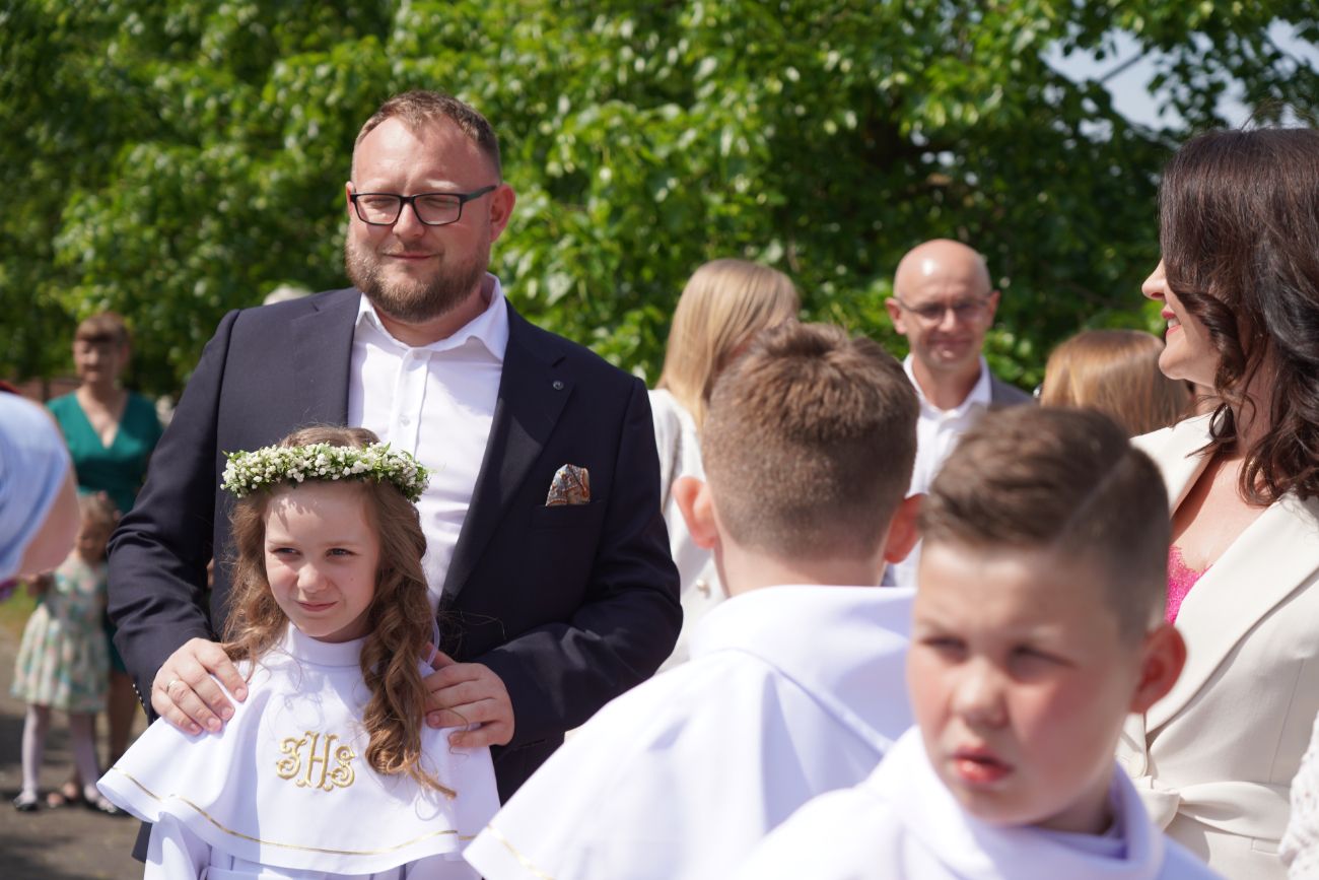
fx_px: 2675
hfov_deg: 27.7
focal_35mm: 73
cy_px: 440
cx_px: 660
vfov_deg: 18.7
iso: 100
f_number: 5
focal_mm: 73
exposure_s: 1/800
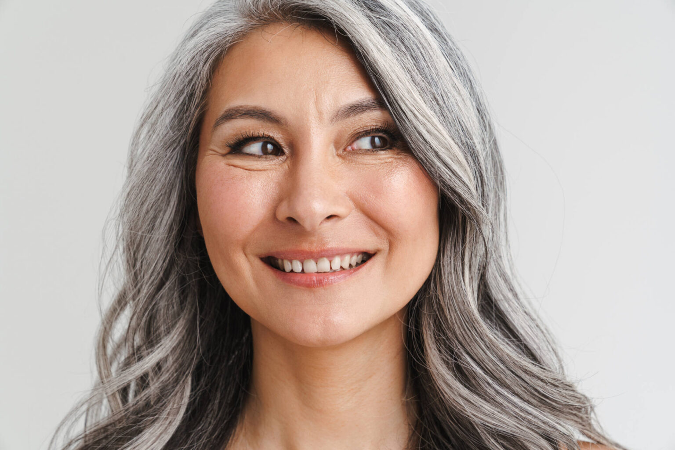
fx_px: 1313
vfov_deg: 19.5
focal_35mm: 70
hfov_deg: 28.8
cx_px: 338
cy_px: 225
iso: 250
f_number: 7.1
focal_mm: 70
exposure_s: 1/160
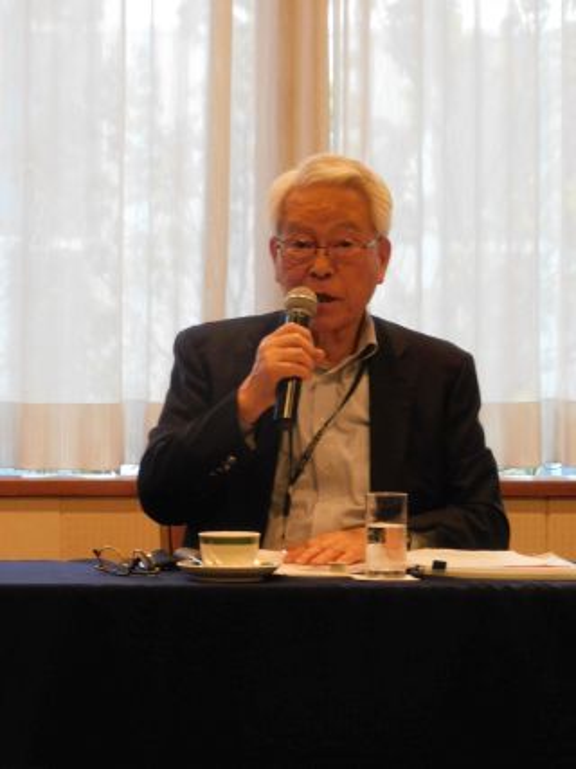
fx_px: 4484
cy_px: 384
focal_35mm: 202
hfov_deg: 7.4
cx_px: 288
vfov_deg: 9.8
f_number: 5.4
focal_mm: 35.9
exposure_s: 1/25
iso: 800
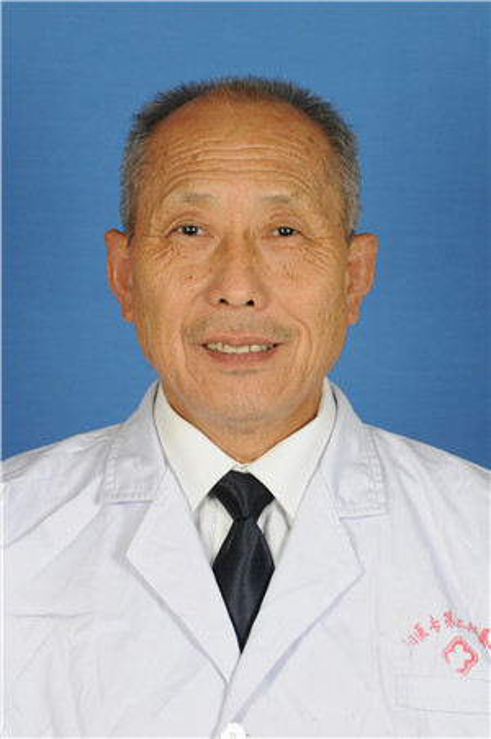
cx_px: 246
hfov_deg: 9.0
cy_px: 370
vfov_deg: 13.4
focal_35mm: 153
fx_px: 3135
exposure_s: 1/60
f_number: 9
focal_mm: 102
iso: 200
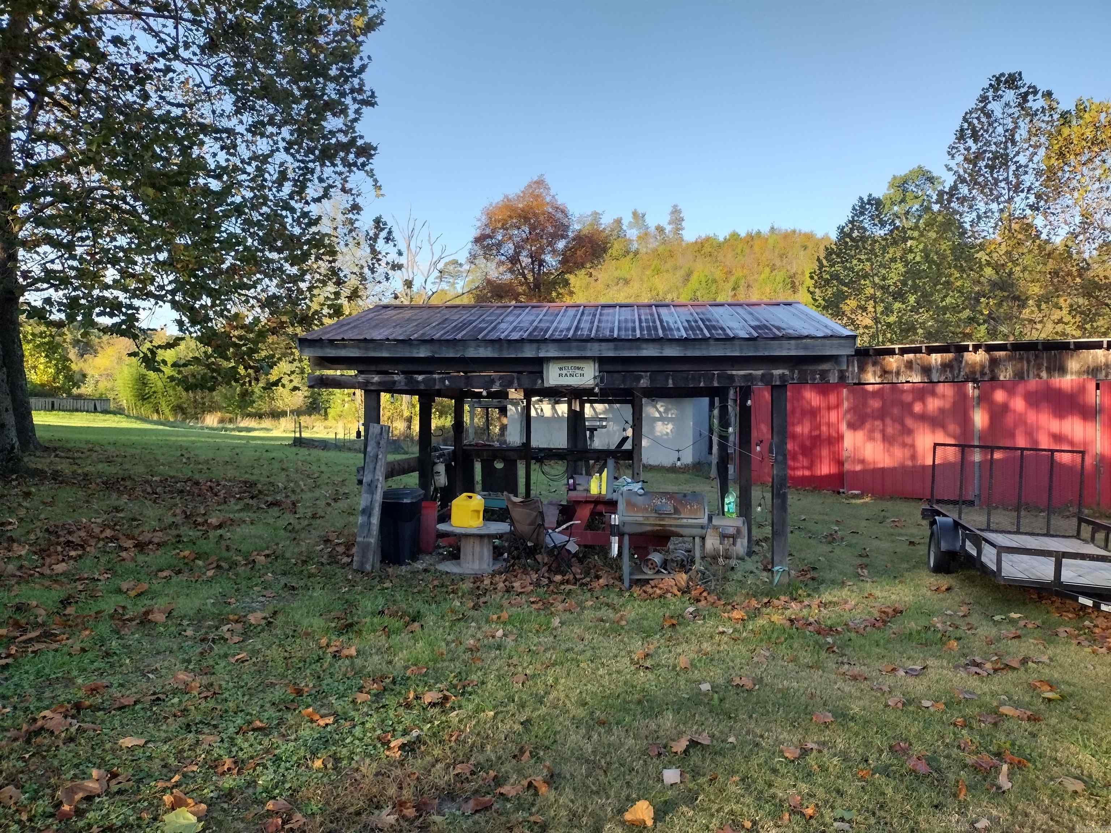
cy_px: 416
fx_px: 867
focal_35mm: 27
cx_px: 556
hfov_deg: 65.3
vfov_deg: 51.4
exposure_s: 1/731
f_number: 1.7
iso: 100
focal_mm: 4.71
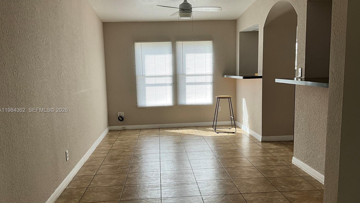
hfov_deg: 61.0
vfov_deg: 36.7
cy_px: 111
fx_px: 305
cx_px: 179
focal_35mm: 32
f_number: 1.8
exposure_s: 1/154
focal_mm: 3
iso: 20
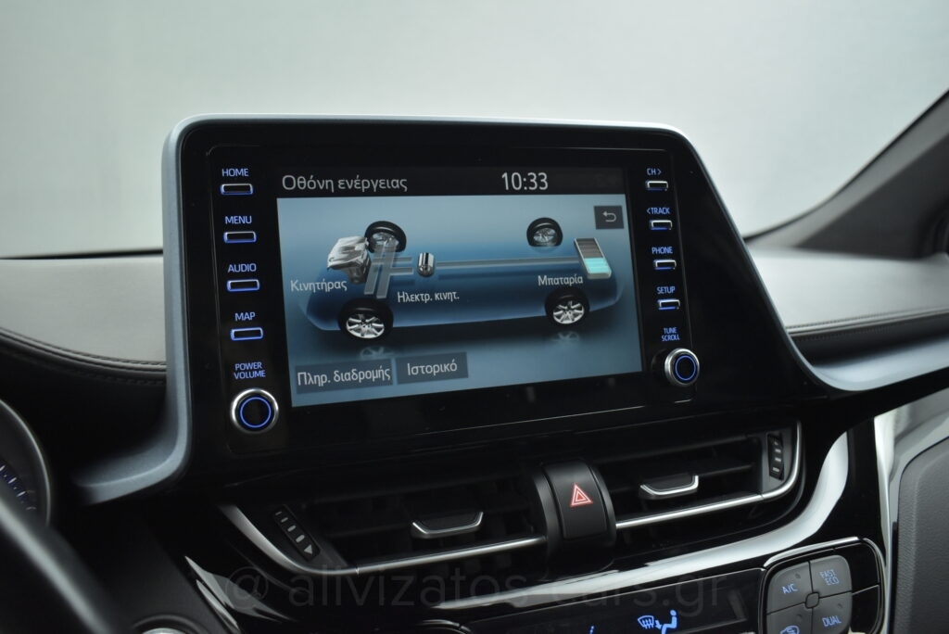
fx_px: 791
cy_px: 317
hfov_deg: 61.9
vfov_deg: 43.7
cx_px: 474
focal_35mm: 30
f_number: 3.5
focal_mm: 20
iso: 1600
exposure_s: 1/60
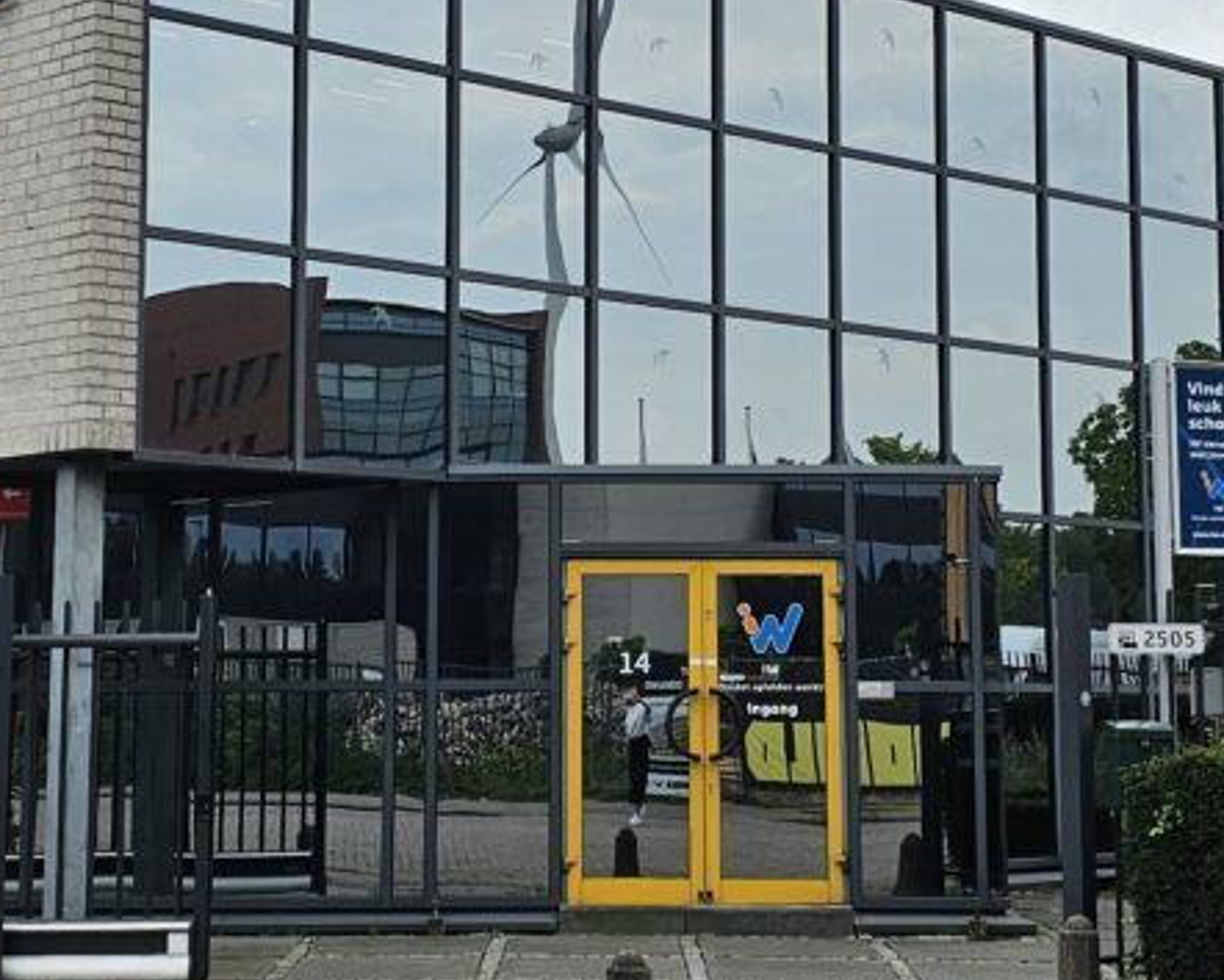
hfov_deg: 24.4
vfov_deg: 19.6
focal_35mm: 78
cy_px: 291
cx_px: 498
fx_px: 2827
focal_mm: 6.3
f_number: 1.7
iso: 32
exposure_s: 1/2000
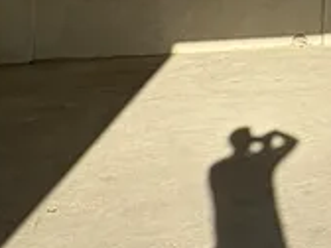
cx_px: 762
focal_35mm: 80
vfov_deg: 17.2
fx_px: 765
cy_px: -89
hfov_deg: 15.5
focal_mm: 2.22
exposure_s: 1/1449
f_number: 2.2
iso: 50
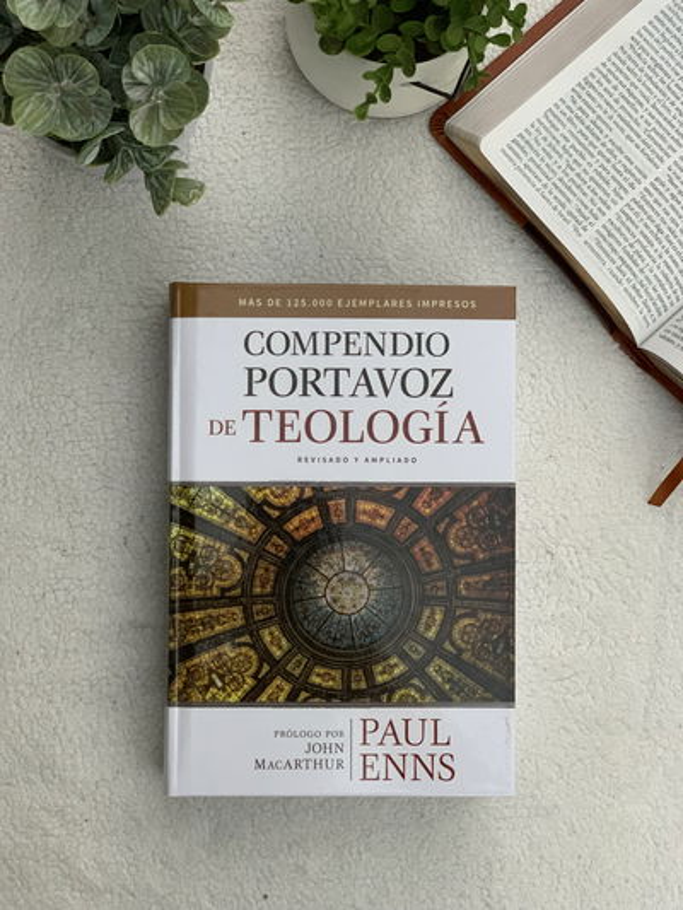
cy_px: 455
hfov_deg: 28.0
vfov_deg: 36.8
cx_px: 342
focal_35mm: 52
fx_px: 1367
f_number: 2.4
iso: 400
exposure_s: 1/60
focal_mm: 6
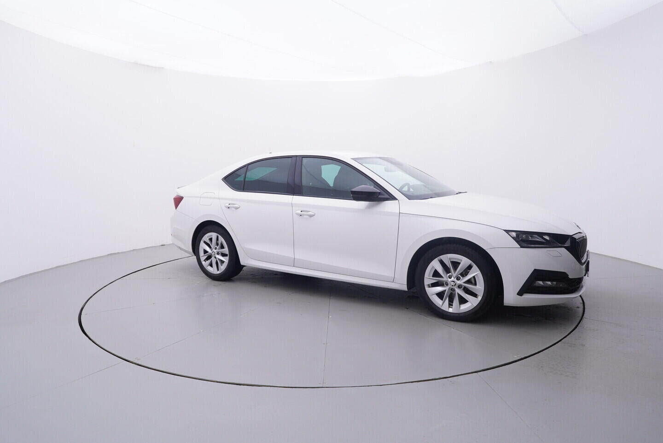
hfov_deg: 77.3
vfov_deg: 56.2
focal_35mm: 22
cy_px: 222
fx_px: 415
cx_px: 332
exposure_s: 1/80
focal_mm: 15
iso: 200
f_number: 5
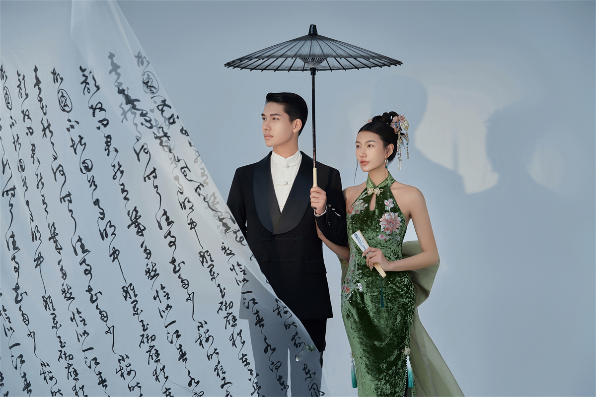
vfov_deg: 17.1
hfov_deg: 25.4
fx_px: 1324
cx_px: 298
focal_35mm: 80
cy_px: 198
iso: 500
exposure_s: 1/125
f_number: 4
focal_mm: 80
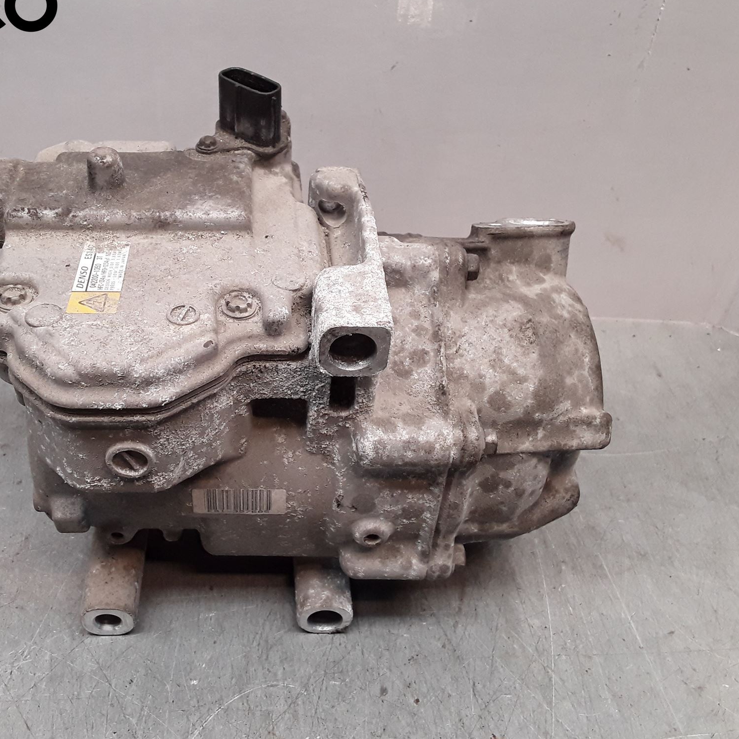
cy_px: 359
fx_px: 821
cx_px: 260
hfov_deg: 47.8
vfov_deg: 48.4
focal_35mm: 34
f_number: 1.9
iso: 80
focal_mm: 2.91
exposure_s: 1/100
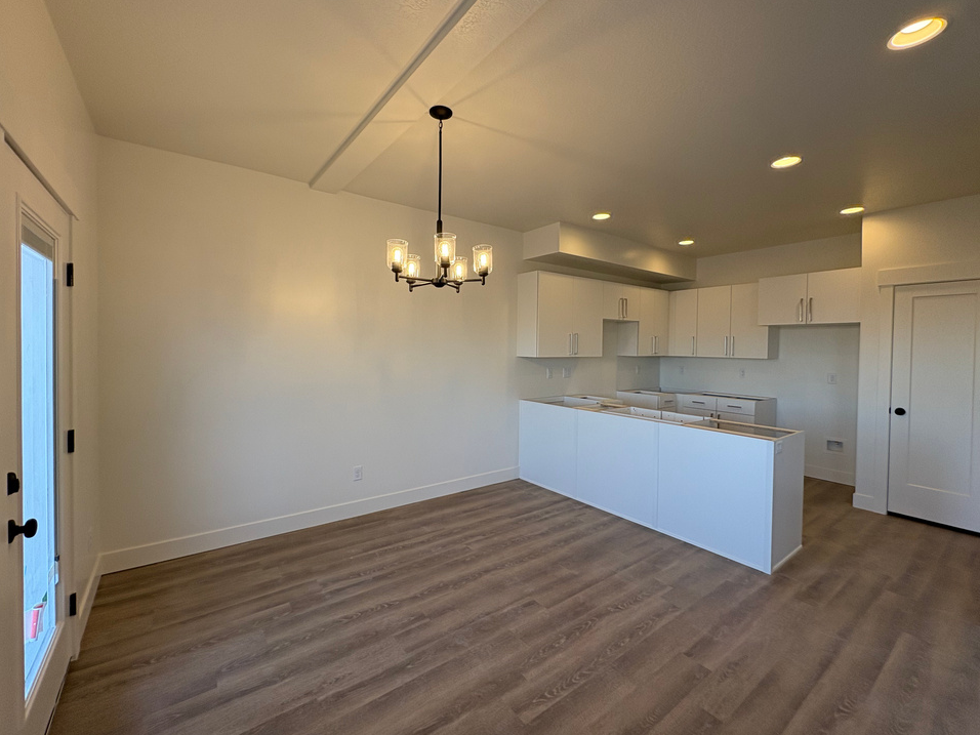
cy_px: 356
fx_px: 425
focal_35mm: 15
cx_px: 481
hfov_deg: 98.2
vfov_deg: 81.7
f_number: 2.2
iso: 100
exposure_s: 1/131
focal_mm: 2.22
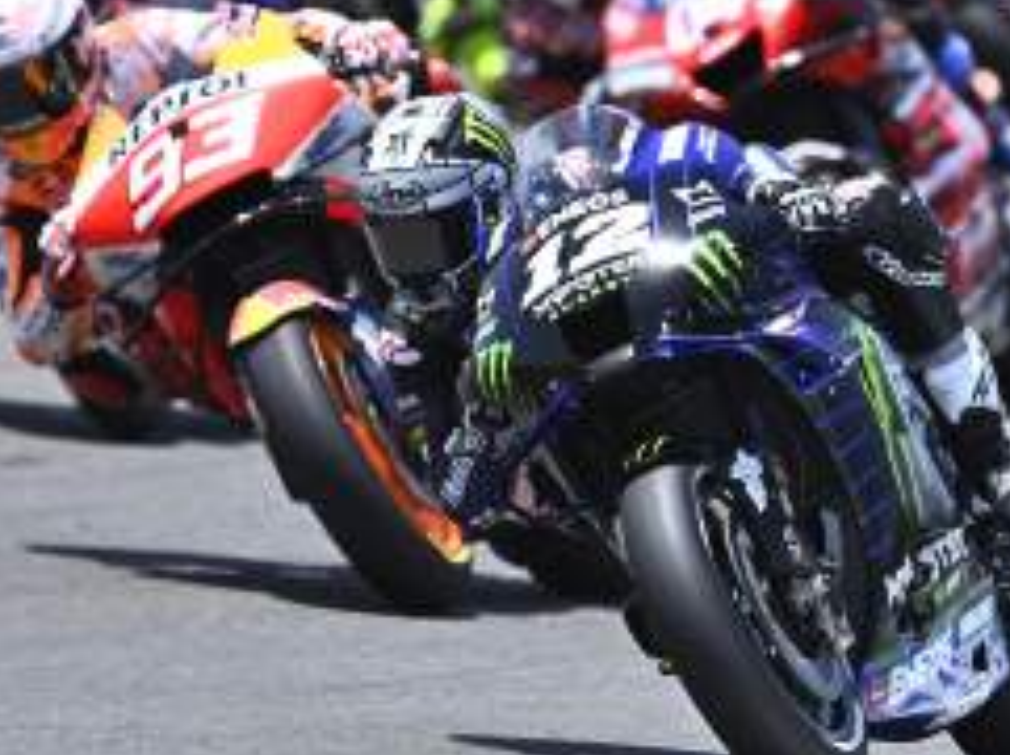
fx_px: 41923
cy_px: 260
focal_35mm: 1439
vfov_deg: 1.0
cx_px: 847
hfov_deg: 1.4
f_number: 6.3
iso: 250
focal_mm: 600
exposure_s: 1/1250
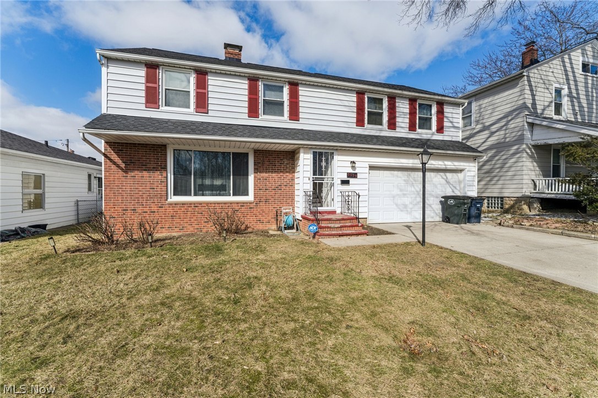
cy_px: 199
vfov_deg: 81.2
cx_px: 299
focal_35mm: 14
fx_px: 232
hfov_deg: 104.3
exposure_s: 1/500
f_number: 8
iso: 200
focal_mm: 14
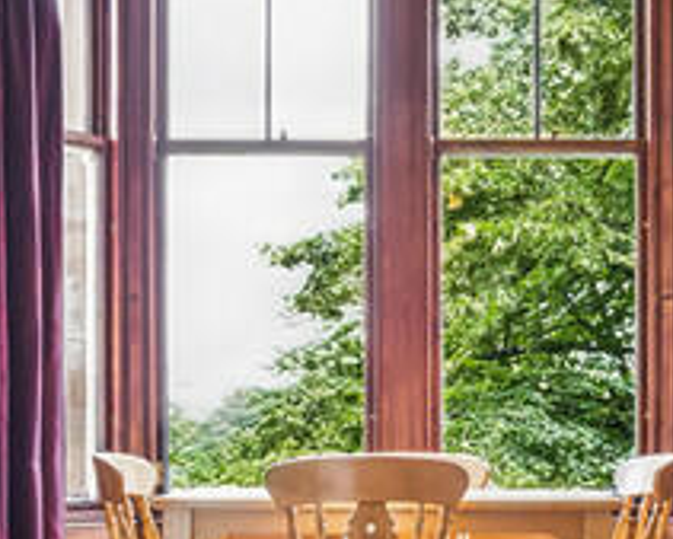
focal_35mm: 73
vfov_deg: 20.7
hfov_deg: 25.8
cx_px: 475
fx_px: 1455
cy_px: 439
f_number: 8
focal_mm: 16
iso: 2000
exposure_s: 1/50
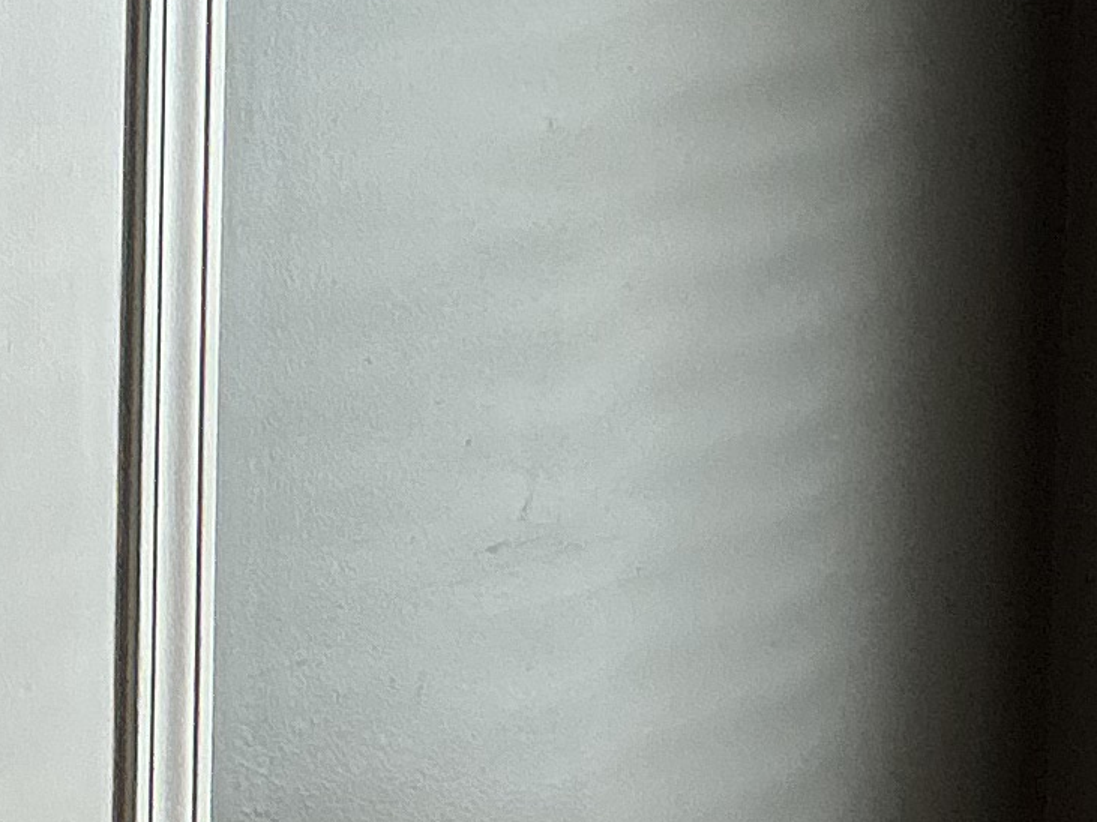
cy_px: 38
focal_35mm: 160
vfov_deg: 9.2
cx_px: -164
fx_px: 5070
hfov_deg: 12.1
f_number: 1.8
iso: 50
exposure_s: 1/120
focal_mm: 3
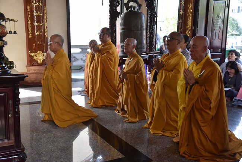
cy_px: 81
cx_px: 121
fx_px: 296
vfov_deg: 30.5
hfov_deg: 44.5
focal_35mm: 44
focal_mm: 44
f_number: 5.6
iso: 400
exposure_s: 1/125
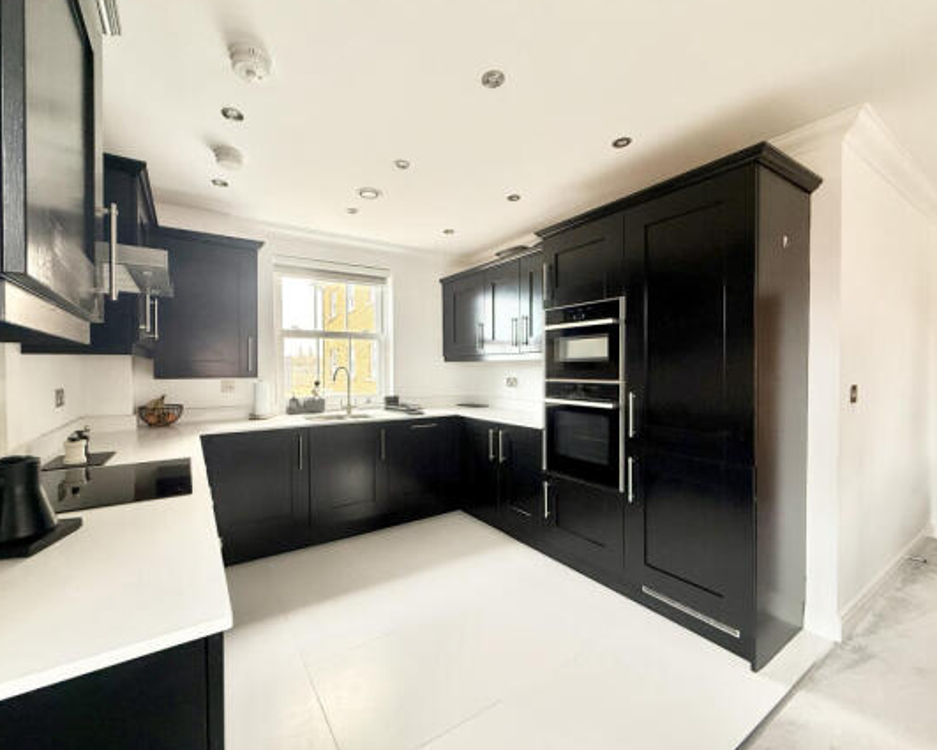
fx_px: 416
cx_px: 453
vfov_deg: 84.1
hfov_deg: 96.8
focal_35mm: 15
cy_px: 375
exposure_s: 1/99
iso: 200
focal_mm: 2.22
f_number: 2.2
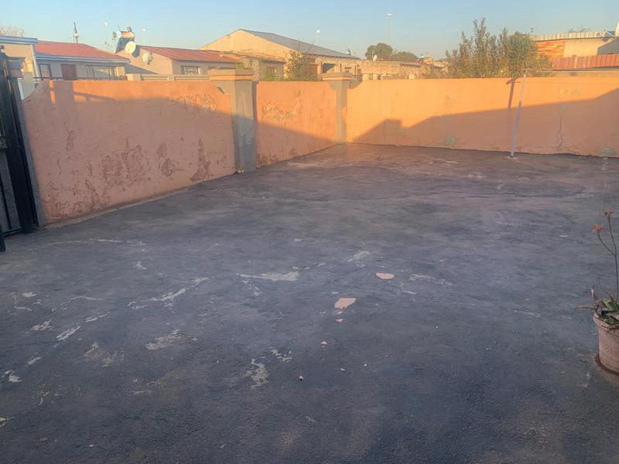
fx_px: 465
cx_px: 310
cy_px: 232
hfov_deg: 67.3
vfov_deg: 53.1
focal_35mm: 26
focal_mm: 4.25
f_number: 1.8
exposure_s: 1/455
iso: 25
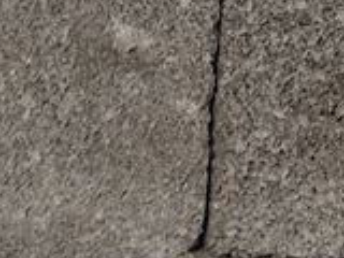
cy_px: 462
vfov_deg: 9.8
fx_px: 1431
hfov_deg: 12.6
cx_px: -267
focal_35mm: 144
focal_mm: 5.4
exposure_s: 1/100
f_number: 1.8
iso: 400
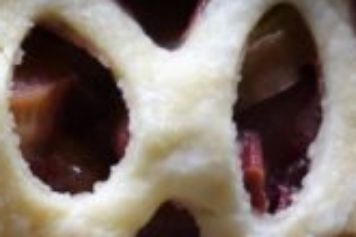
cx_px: -306
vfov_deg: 5.8
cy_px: 697
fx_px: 2205
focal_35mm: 223
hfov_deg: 8.8
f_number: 4
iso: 100
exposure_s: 1/20
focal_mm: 24
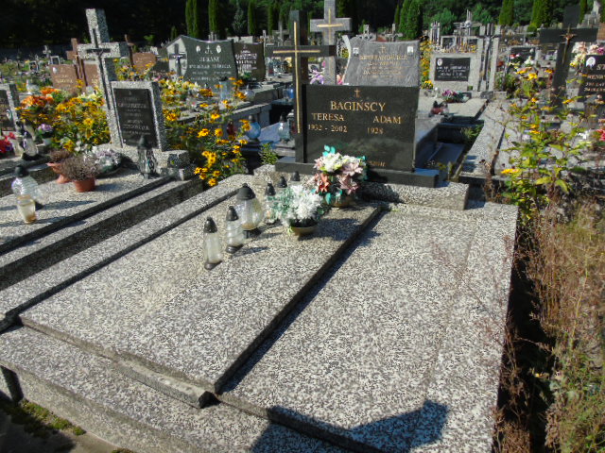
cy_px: 226
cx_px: 302
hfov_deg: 69.4
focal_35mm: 25
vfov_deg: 54.9
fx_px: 437
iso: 80
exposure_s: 1/800
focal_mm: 4.4
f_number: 3.4
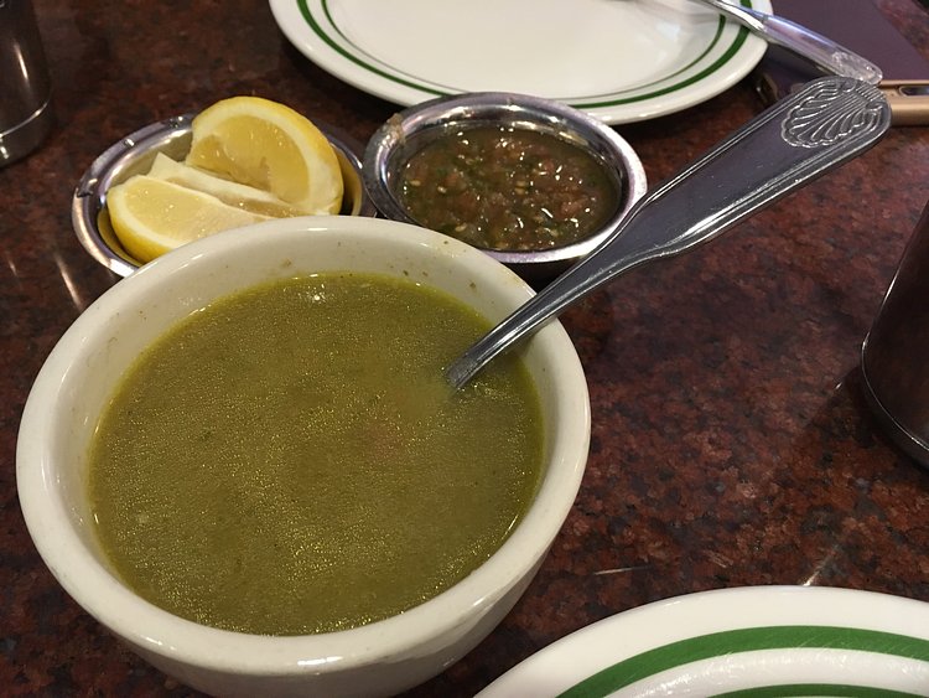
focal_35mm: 29
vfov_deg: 48.3
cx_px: 464
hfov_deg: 61.6
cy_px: 349
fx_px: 779
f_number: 2.2
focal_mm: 4.15
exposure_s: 1/30
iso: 160
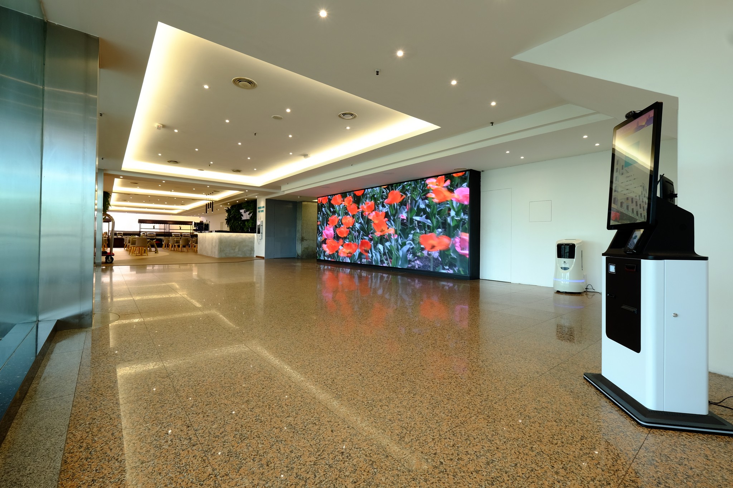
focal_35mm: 15
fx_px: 305
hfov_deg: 100.4
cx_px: 366
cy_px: 244
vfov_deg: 77.3
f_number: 8
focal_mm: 10
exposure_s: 1/8
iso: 200
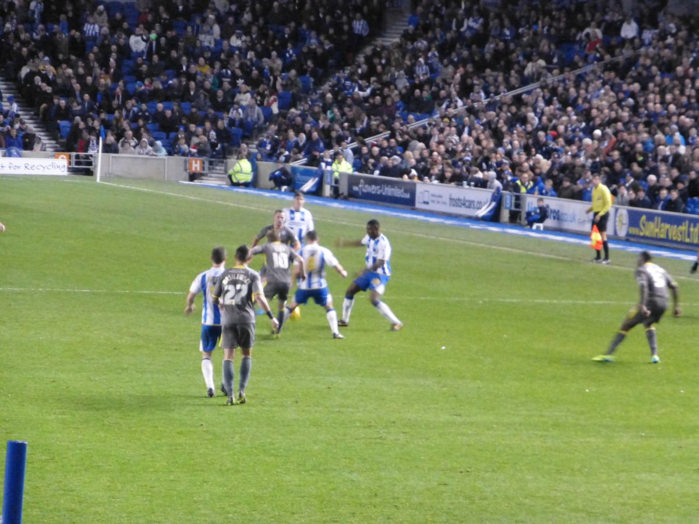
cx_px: 350
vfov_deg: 6.4
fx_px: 4665
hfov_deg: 8.6
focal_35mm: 231
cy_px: 262
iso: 1600
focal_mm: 41.3
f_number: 5.6
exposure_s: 1/40
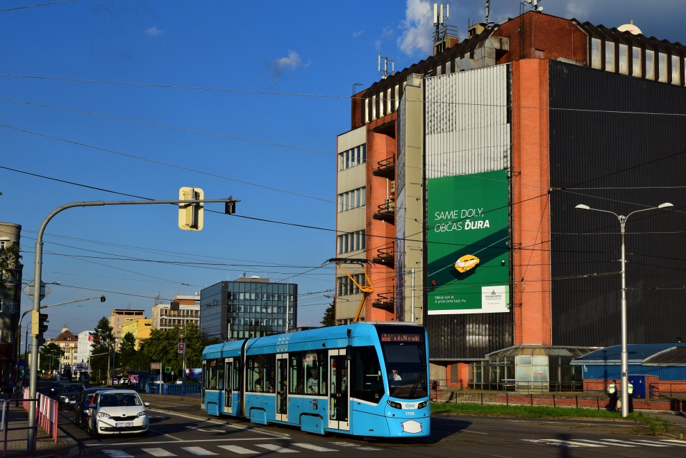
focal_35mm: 51
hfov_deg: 38.9
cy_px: 259
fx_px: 972
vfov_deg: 26.5
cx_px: 332
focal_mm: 28
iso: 320
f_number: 9
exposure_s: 1/1250
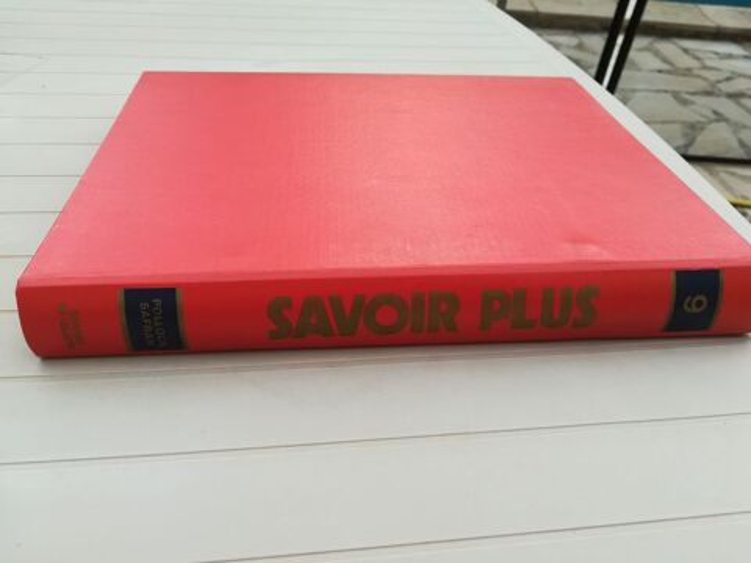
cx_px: 376
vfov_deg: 53.1
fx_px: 564
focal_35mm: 26
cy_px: 282
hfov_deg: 67.3
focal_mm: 3.83
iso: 50
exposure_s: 1/174
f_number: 2.2
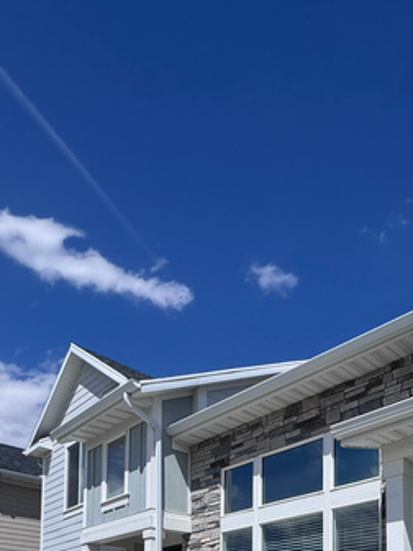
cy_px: 605
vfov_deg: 43.8
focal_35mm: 32
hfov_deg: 42.8
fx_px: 509
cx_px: 310
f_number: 2.2
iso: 40
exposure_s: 1/4132
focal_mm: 2.22
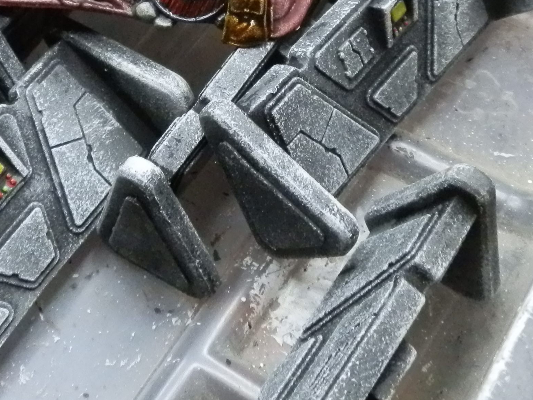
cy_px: -44
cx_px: 195
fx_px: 1186
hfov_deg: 25.3
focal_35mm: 77
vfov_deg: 18.4
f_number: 3.1
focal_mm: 5
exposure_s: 1/200
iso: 400
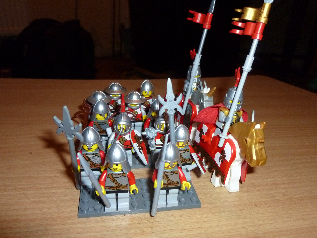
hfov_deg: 63.4
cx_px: 158
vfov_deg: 49.7
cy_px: 123
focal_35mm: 28
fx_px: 256
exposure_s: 1/30
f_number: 3.3
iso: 400
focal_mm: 4.5
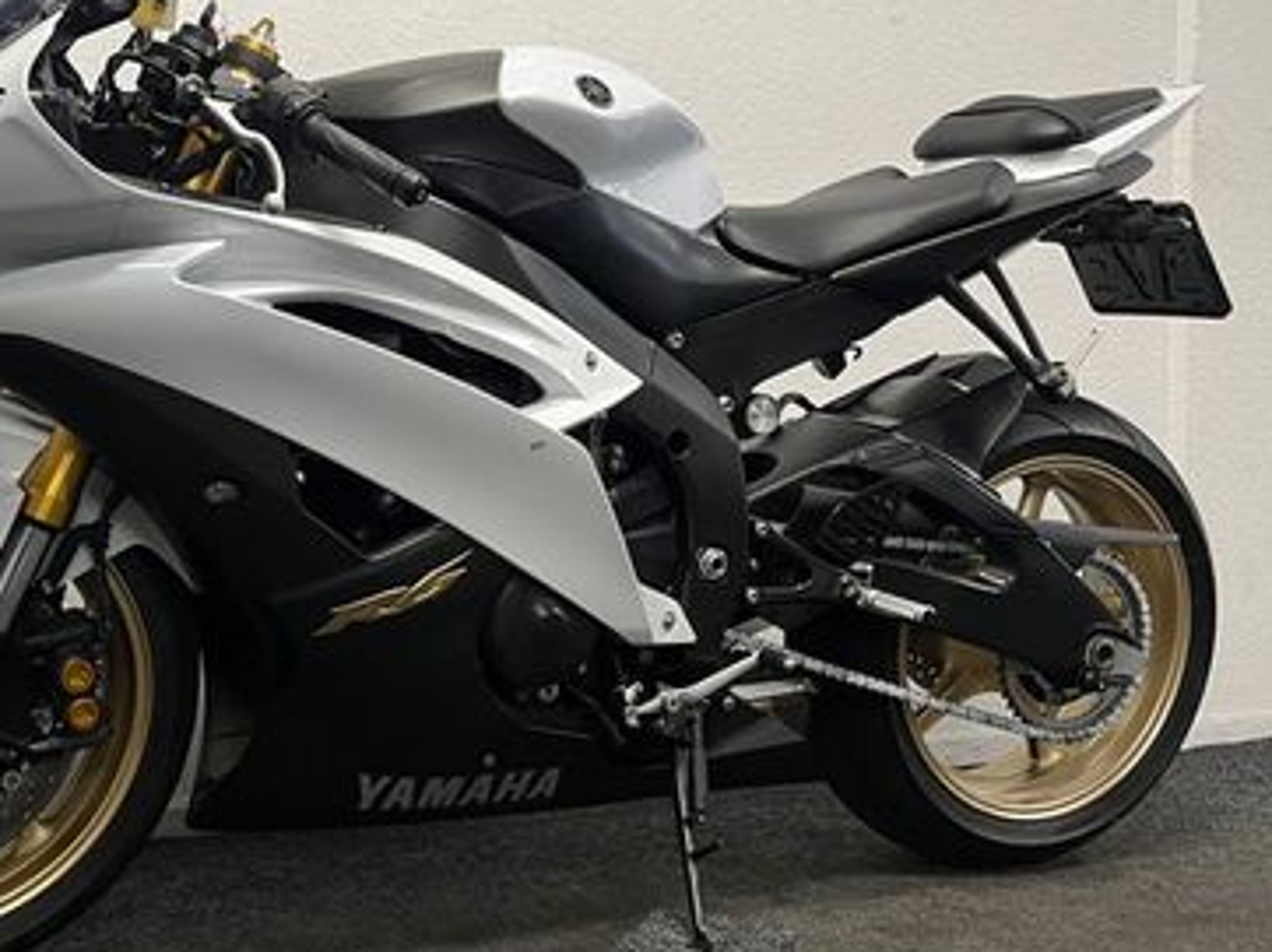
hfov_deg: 40.2
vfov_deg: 31.5
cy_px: 436
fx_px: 1689
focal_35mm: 46
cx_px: 334
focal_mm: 5.1
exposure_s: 1/50
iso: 80
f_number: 1.6
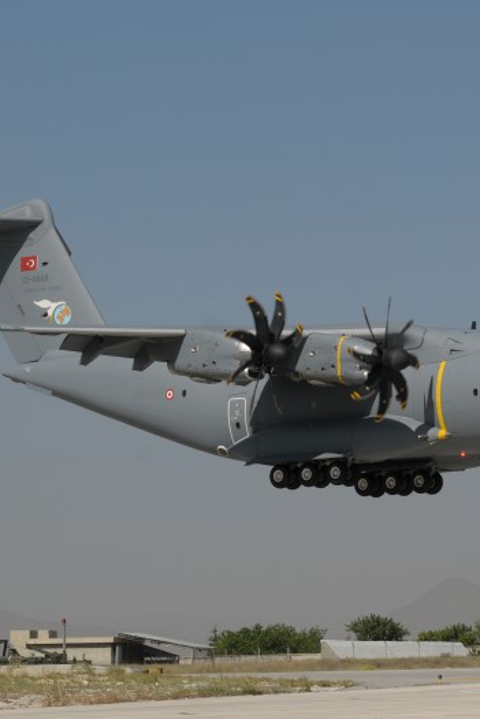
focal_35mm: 171
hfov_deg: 8.0
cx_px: 305
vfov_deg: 12.0
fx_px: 3413
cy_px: 360
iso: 200
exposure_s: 1/1250
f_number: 9
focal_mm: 75
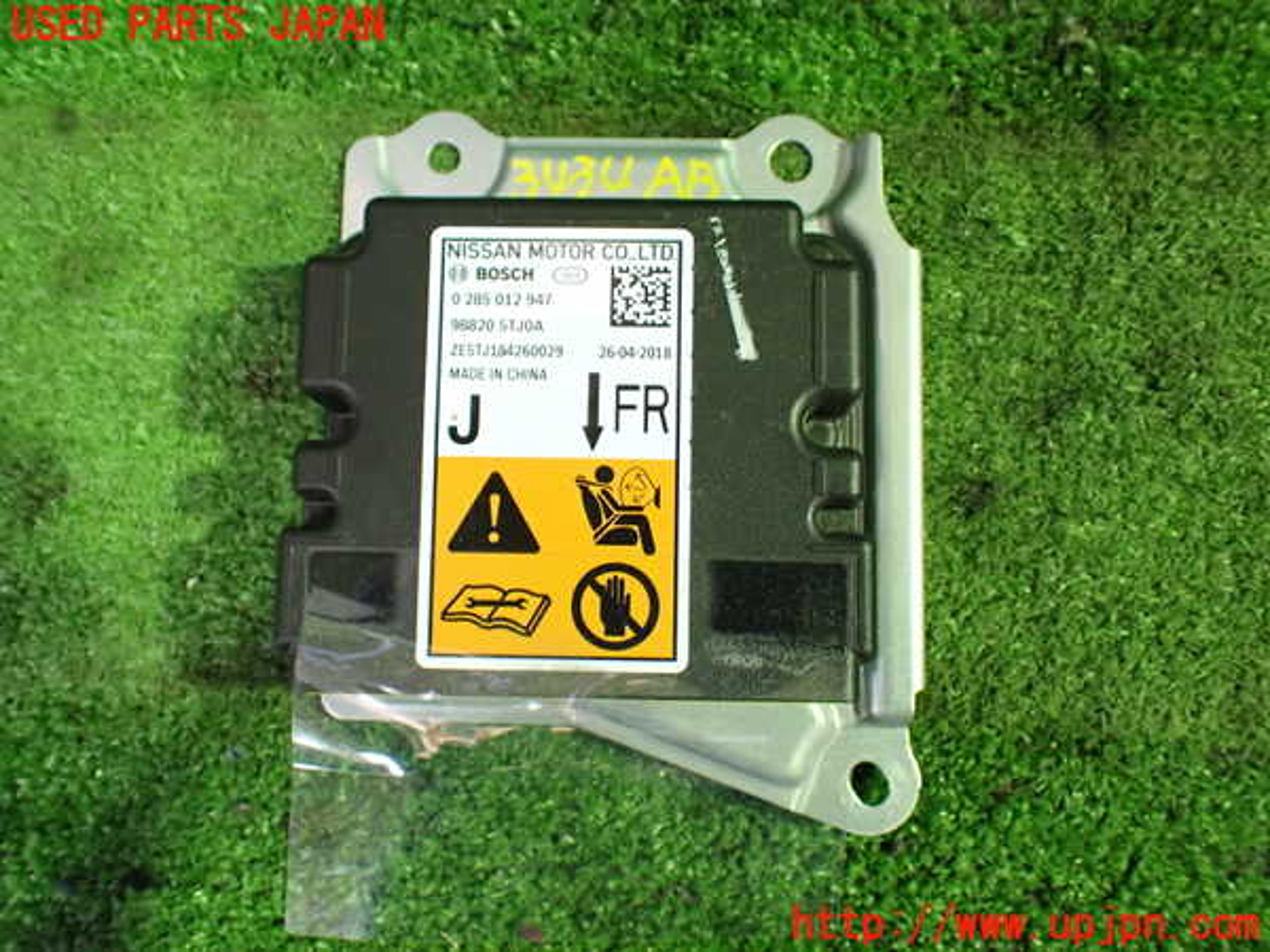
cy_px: 476
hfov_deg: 60.0
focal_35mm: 30
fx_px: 1101
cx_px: 635
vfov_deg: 46.8
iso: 800
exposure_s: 1/30
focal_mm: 5.4
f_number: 2.3
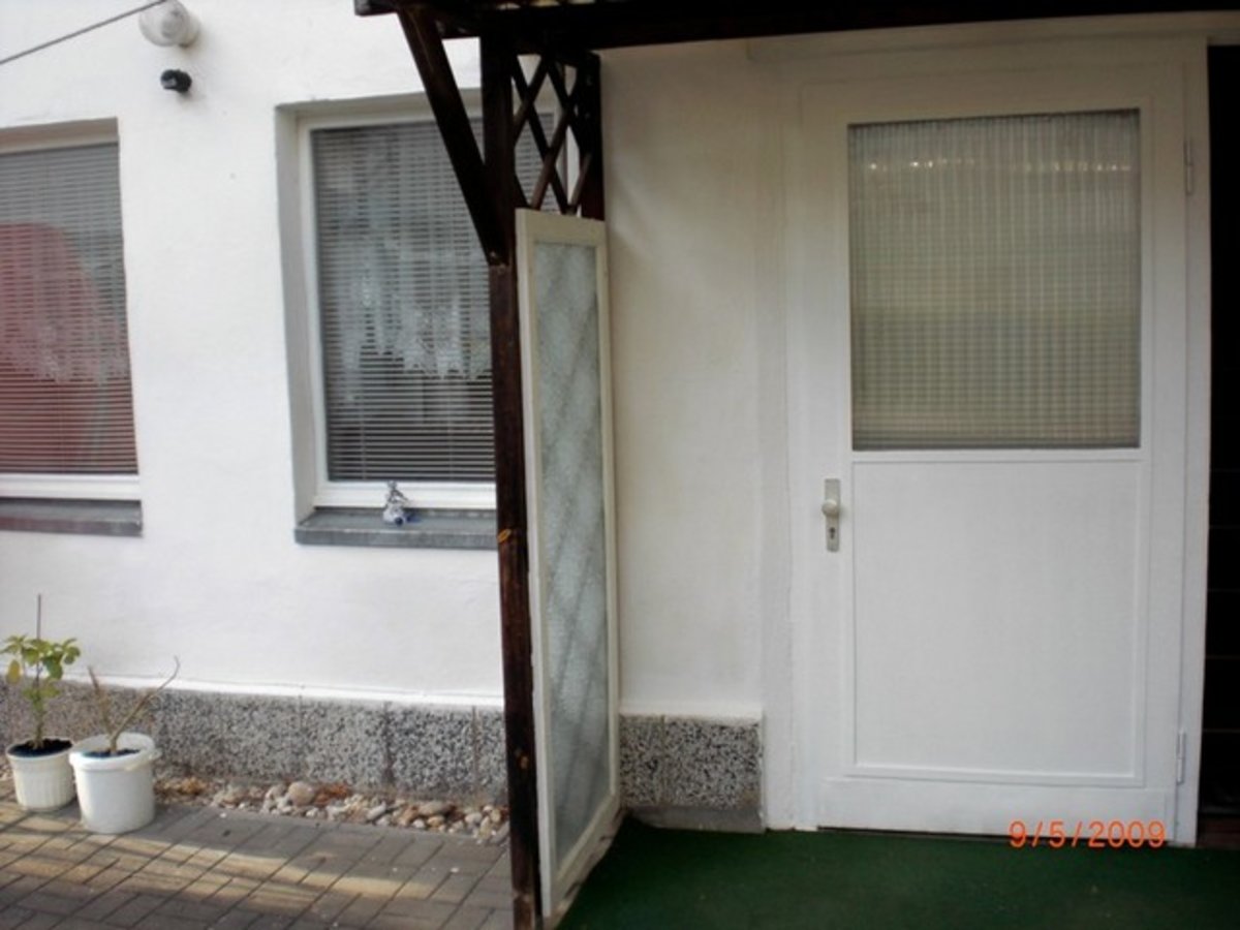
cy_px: 465
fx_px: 1361
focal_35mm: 38
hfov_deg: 49.0
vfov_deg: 37.7
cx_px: 620
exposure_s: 1/160
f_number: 3.1
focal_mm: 6.3
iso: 64
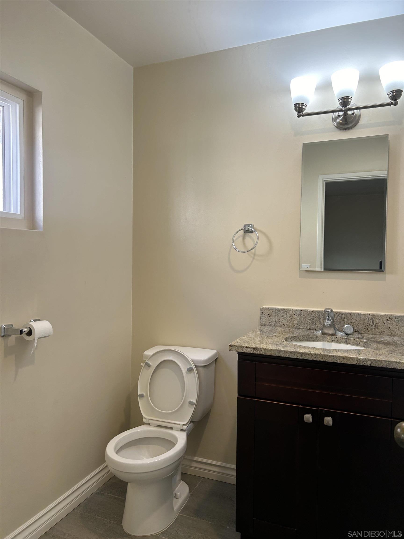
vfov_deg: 67.3
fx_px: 405
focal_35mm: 26
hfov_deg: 53.1
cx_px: 202
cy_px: 270
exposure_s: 1/120
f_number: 1.5
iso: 64
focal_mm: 5.7
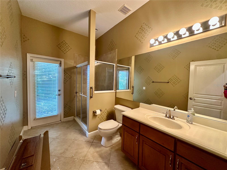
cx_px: 114
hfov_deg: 102.1
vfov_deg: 85.7
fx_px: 92
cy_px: 85
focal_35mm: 14
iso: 320
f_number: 2.2
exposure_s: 1/60
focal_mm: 2.22
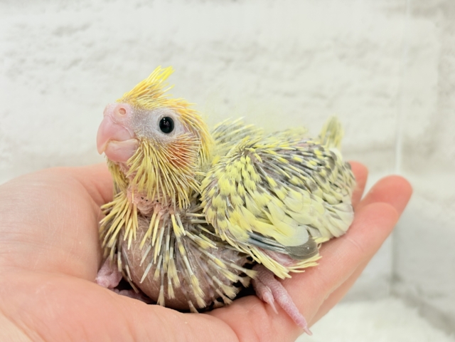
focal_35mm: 52
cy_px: 171
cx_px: 228
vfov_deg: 28.0
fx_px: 683
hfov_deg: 36.8
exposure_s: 1/50
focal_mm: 5.96
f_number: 1.6
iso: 50
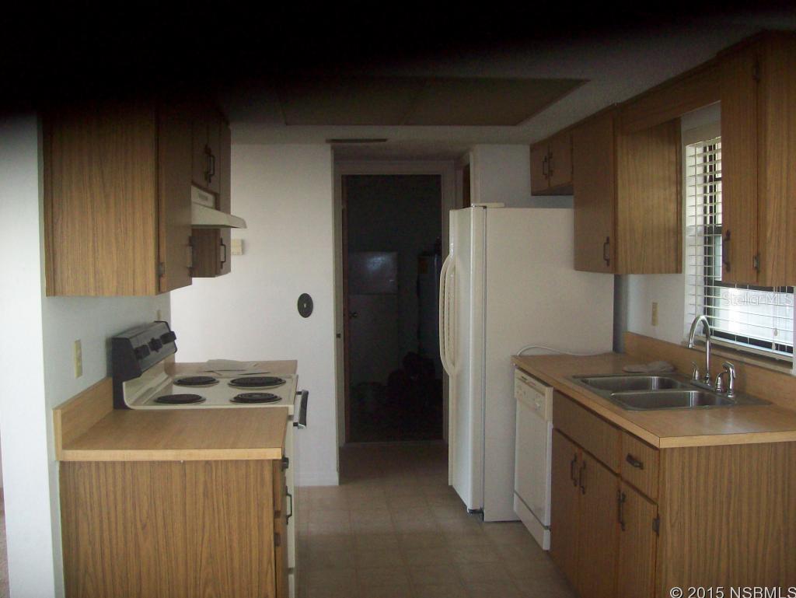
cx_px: 398
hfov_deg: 51.3
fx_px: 828
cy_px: 299
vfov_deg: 39.7
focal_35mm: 36
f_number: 2.7
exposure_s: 1/64
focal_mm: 6
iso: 200
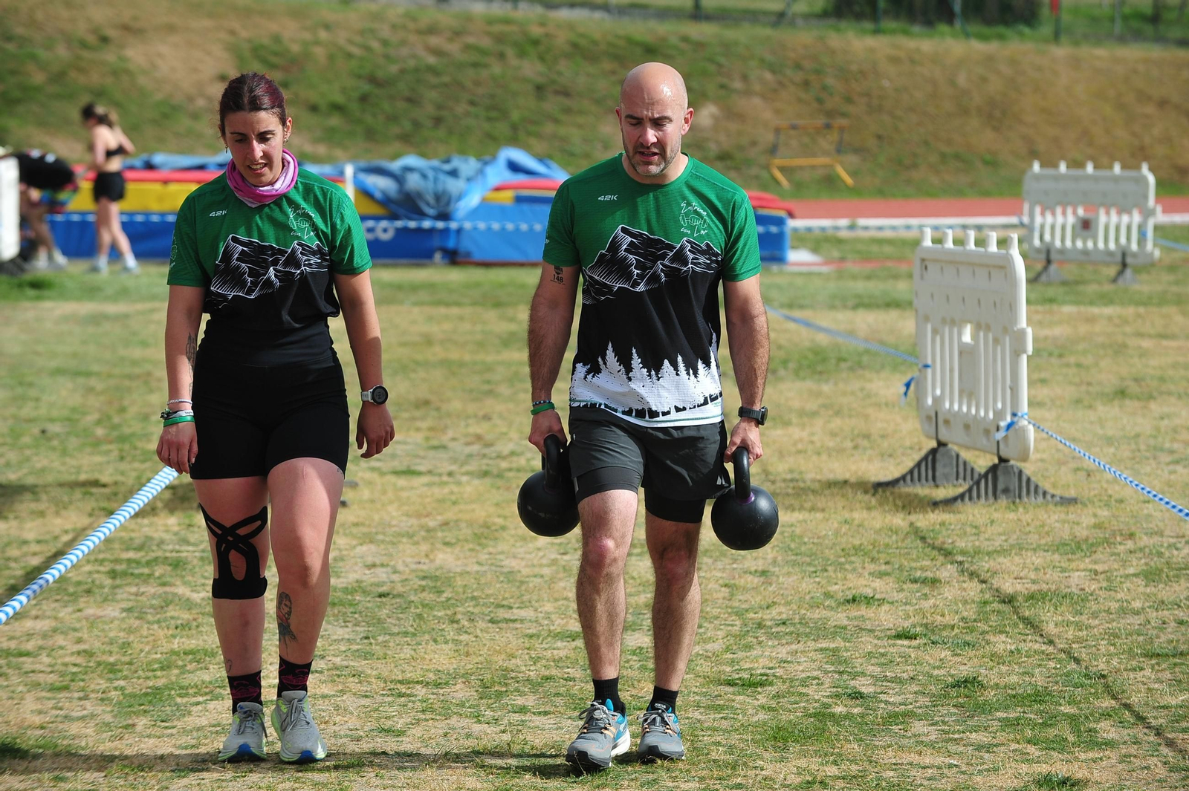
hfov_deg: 13.3
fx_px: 5116
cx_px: 594
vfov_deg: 8.8
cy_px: 396
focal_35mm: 155
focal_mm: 155
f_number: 7.1
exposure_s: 1/1000
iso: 320
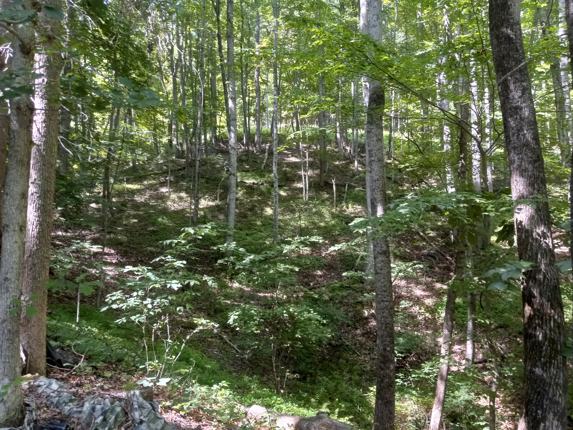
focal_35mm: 27
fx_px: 447
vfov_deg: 51.4
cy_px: 215
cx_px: 286
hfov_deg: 65.3
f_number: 1.8
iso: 160
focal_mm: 3.94
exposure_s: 1/120
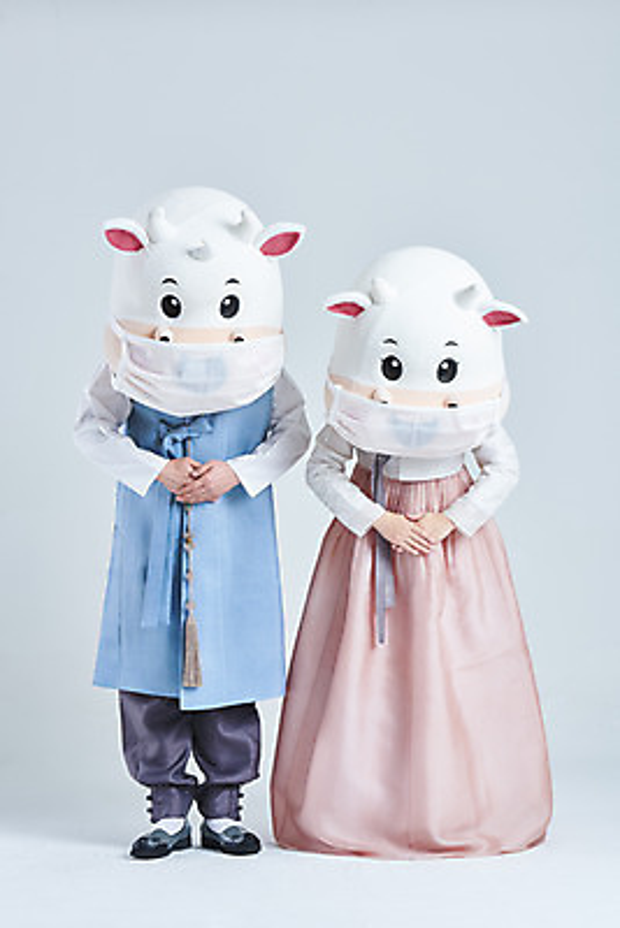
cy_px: 464
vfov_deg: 27.0
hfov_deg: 18.2
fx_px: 1936
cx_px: 310
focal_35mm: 75
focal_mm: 75
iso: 100
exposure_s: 1/125
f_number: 14
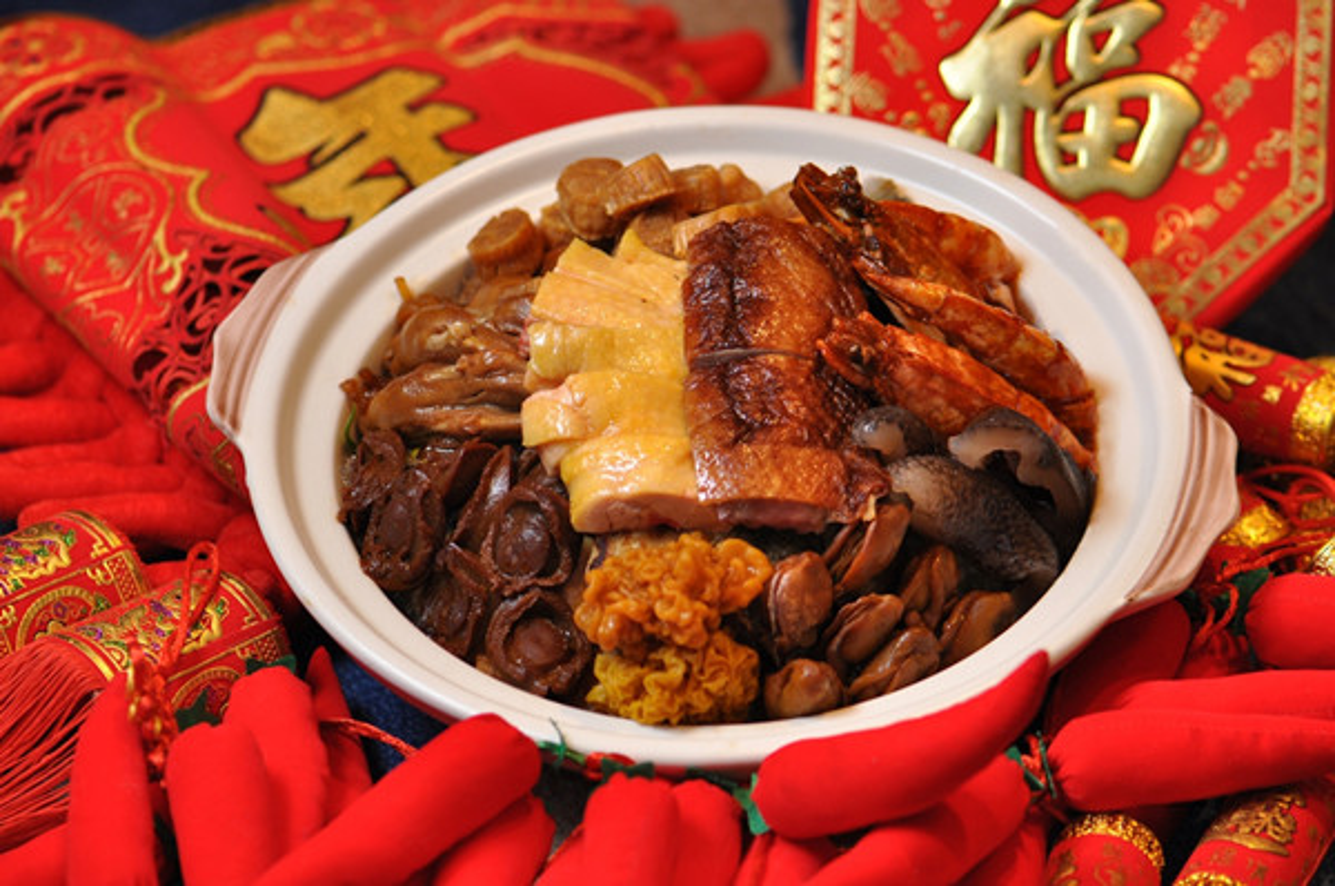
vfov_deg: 8.7
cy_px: 443
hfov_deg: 13.1
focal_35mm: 158
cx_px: 668
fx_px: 5831
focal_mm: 105
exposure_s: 1/60
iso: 500
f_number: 4.5
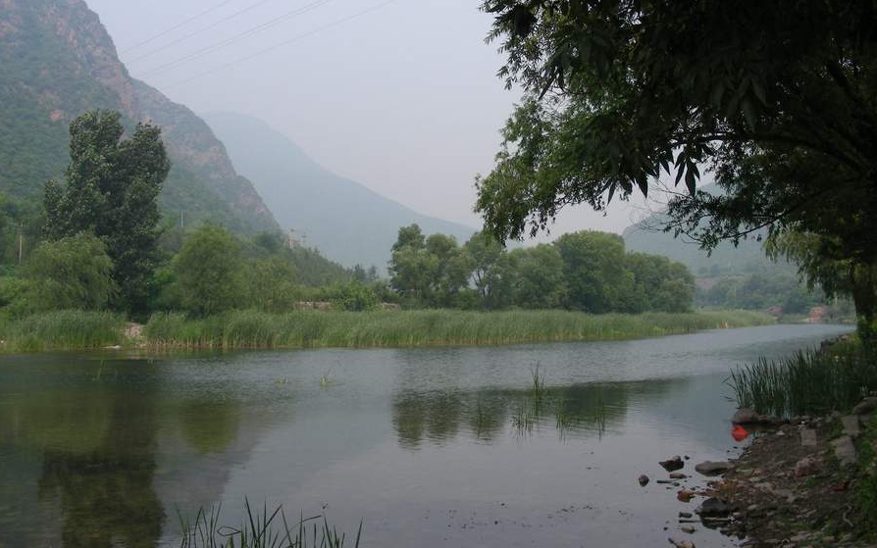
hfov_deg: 48.2
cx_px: 437
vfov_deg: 31.2
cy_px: 224
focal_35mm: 41
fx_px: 980
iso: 50
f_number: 4
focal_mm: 6.3
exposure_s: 1/367
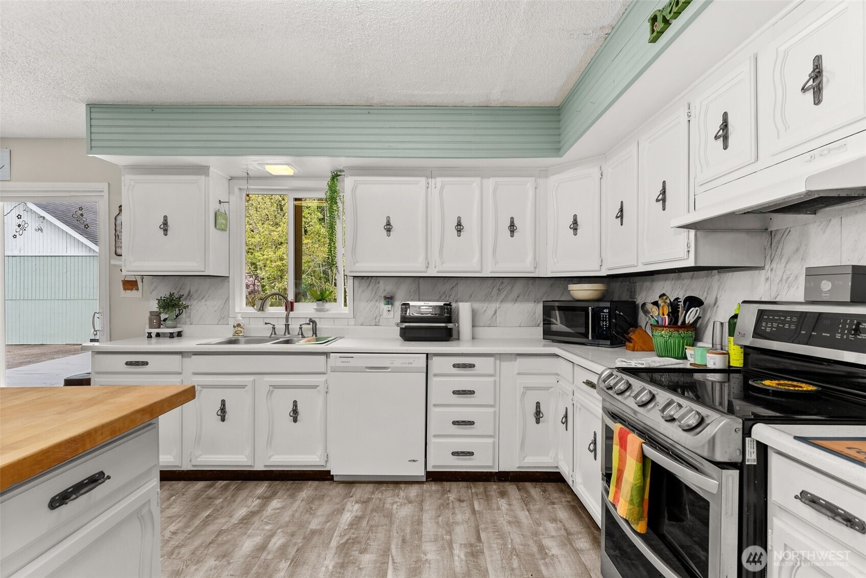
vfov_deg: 69.5
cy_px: 289
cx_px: 433
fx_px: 416
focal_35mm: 17
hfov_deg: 92.3
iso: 500
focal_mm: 17.3
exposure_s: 1/6
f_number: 8
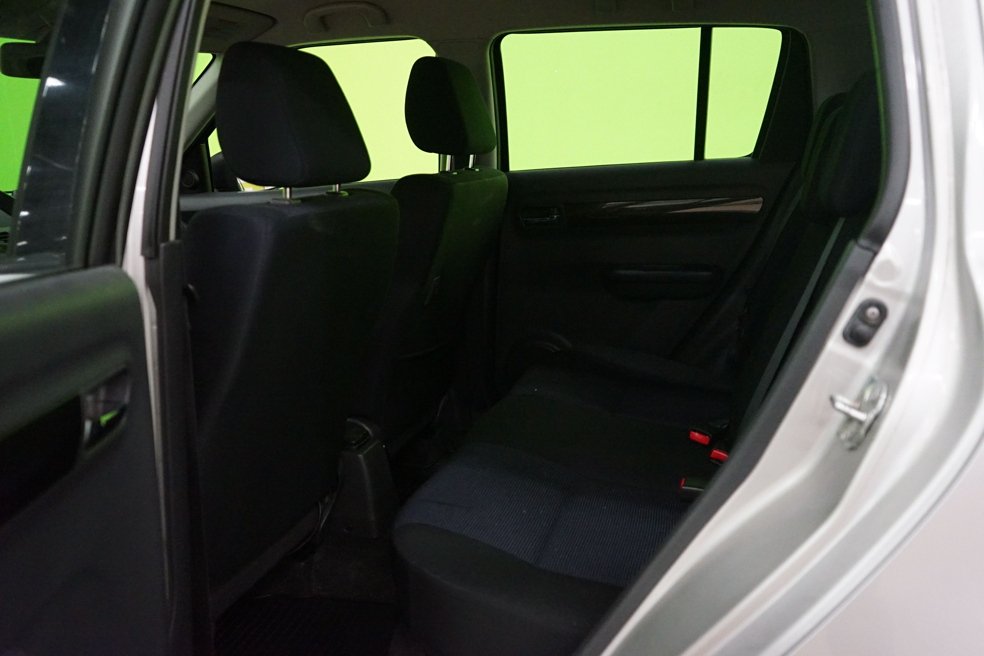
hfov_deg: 61.9
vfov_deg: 43.6
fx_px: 820
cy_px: 328
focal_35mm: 30
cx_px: 492
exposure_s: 1/60
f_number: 3.5
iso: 6400
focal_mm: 30
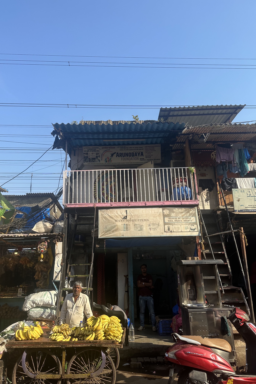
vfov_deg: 71.5
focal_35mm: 25
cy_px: 192
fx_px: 267
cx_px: 121
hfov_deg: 51.3
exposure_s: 1/2525
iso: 80
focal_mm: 6.86
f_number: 1.78
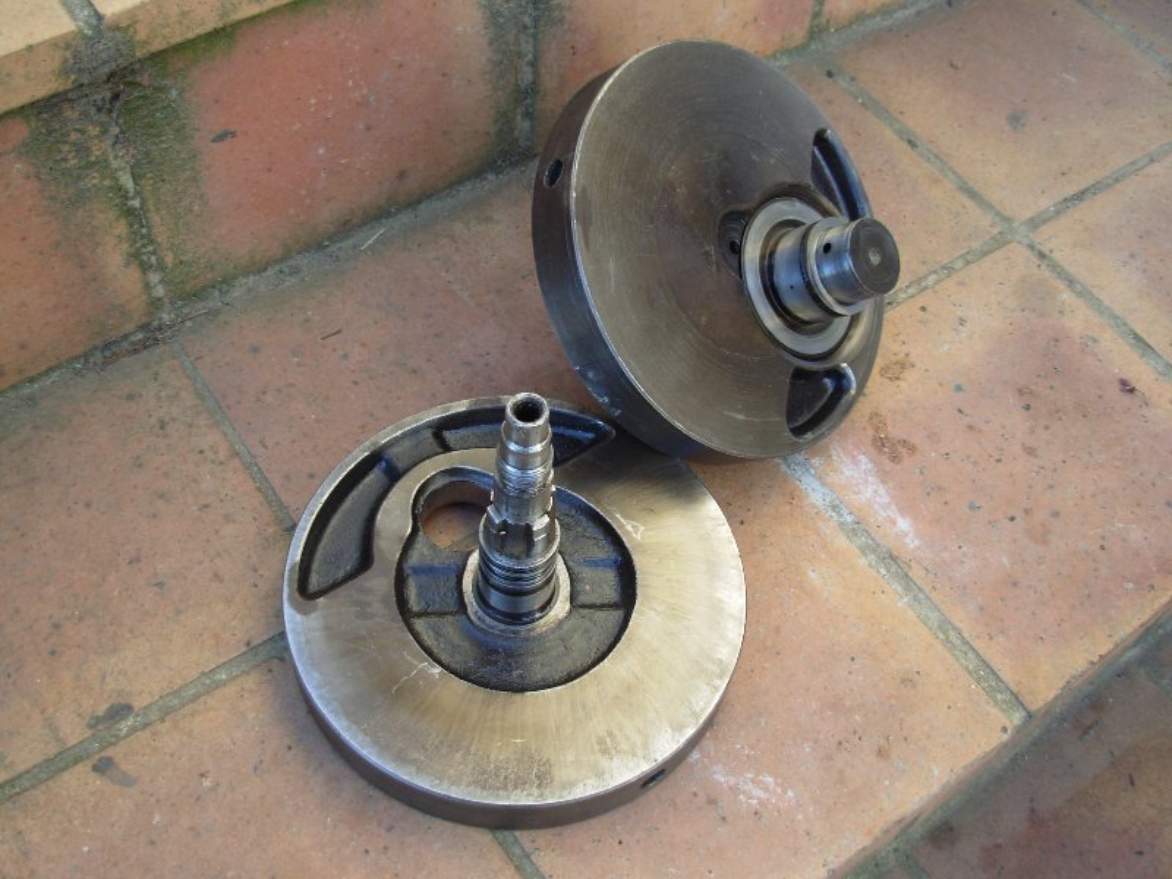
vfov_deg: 37.7
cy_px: 440
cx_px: 586
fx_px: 1287
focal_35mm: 38
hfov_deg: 49.0
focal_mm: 6.3
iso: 50
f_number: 2.9
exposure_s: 1/58.7
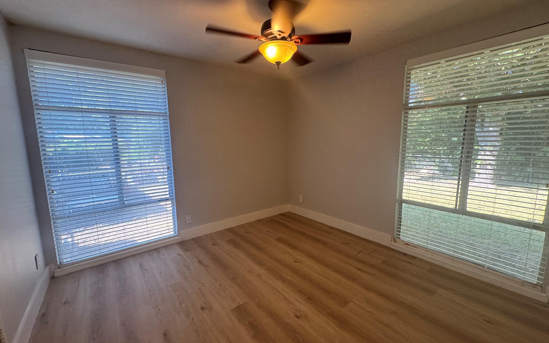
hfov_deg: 101.5
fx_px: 224
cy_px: 172
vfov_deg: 74.8
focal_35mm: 15
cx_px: 273
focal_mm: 2.22
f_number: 2.2
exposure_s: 1/60
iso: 250
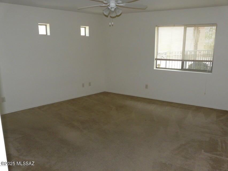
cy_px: 86
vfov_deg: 49.8
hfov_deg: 63.4
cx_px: 114
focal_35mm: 28
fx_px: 184
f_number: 5
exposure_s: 1/60
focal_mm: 4.6
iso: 160
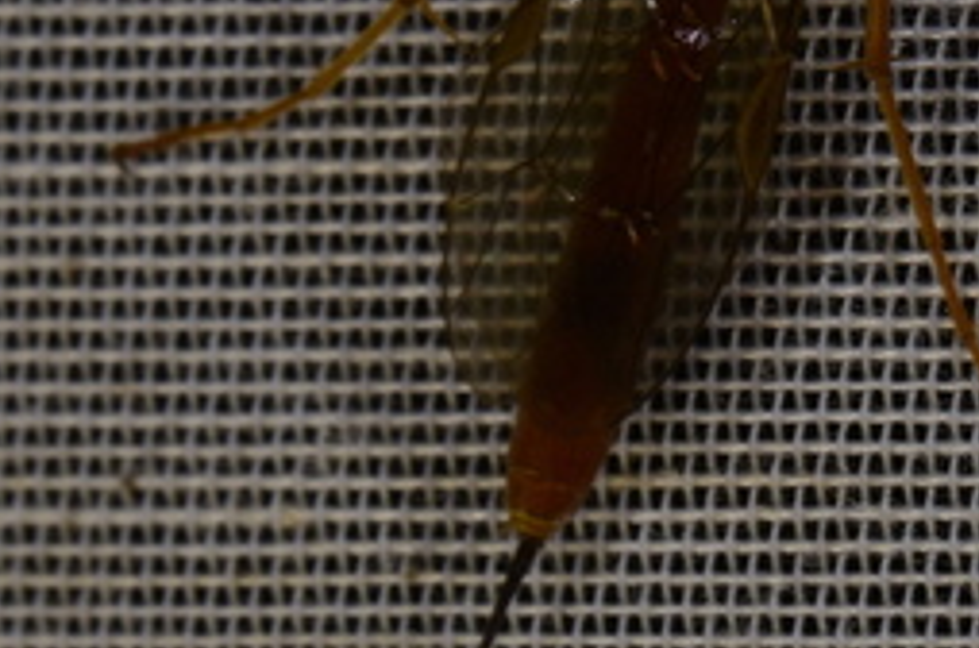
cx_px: 740
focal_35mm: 398
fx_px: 10784
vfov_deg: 3.4
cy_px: 73
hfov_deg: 5.2
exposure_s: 1/60
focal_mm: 85
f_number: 22
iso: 100
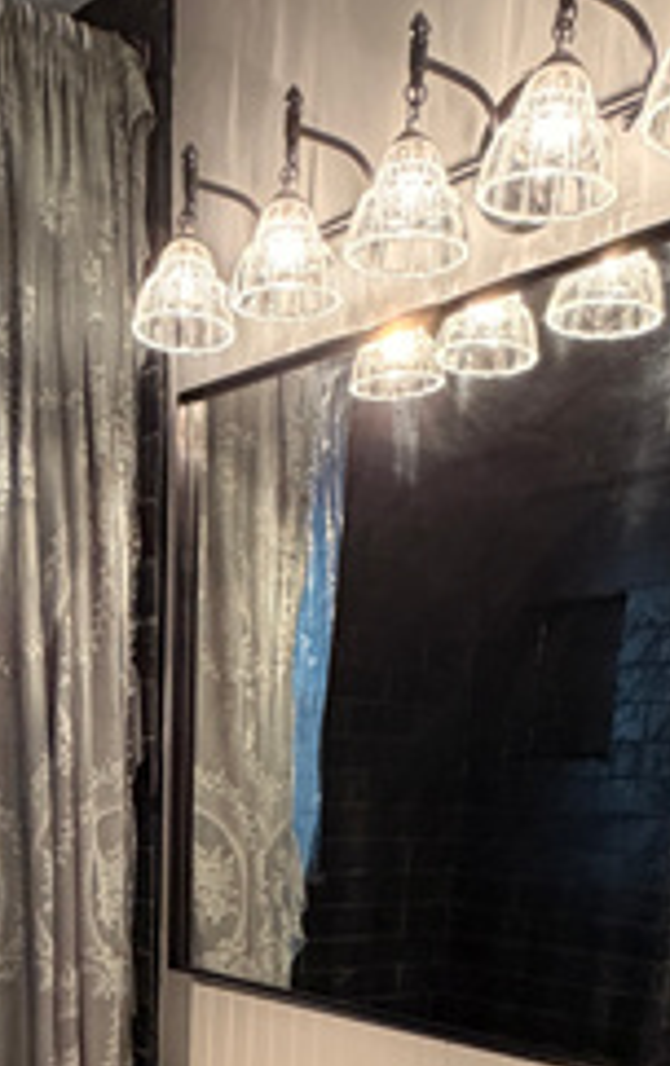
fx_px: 1368
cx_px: 216
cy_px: 1282
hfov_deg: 27.3
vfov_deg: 34.2
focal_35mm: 47
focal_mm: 2.22
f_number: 2.2
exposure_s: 1/60
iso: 320
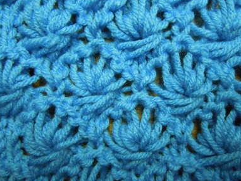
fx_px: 237
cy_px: 94
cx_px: 136
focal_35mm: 34
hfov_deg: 53.8
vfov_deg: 41.8
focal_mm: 5.4
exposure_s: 1/30
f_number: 3.5
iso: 800
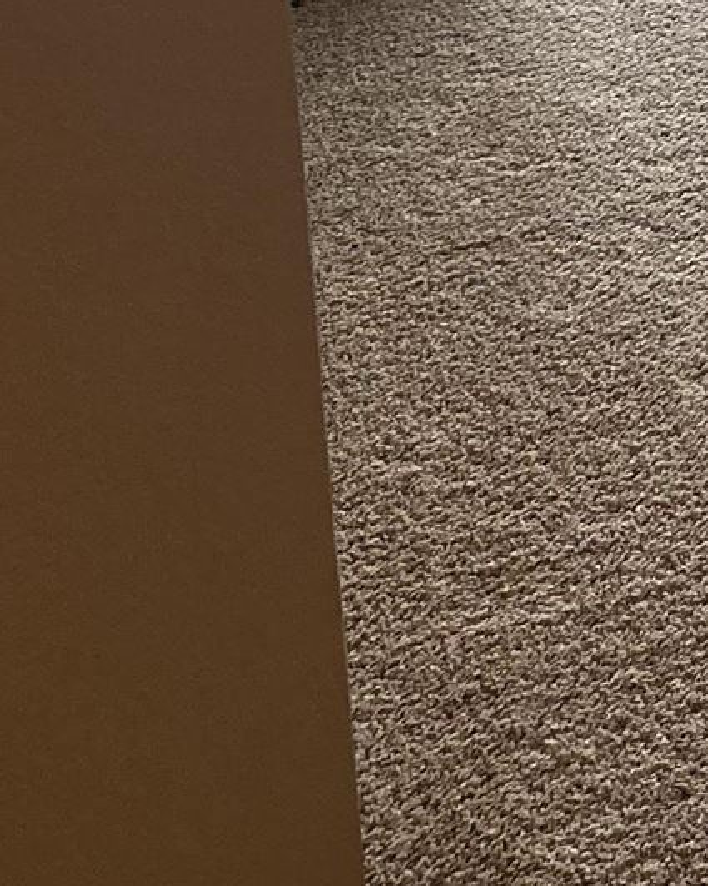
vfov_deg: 15.9
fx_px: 2884
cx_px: 1373
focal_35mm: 110
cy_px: -483
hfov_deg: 12.5
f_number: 1.5
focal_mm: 5.7
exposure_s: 1/120
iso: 125
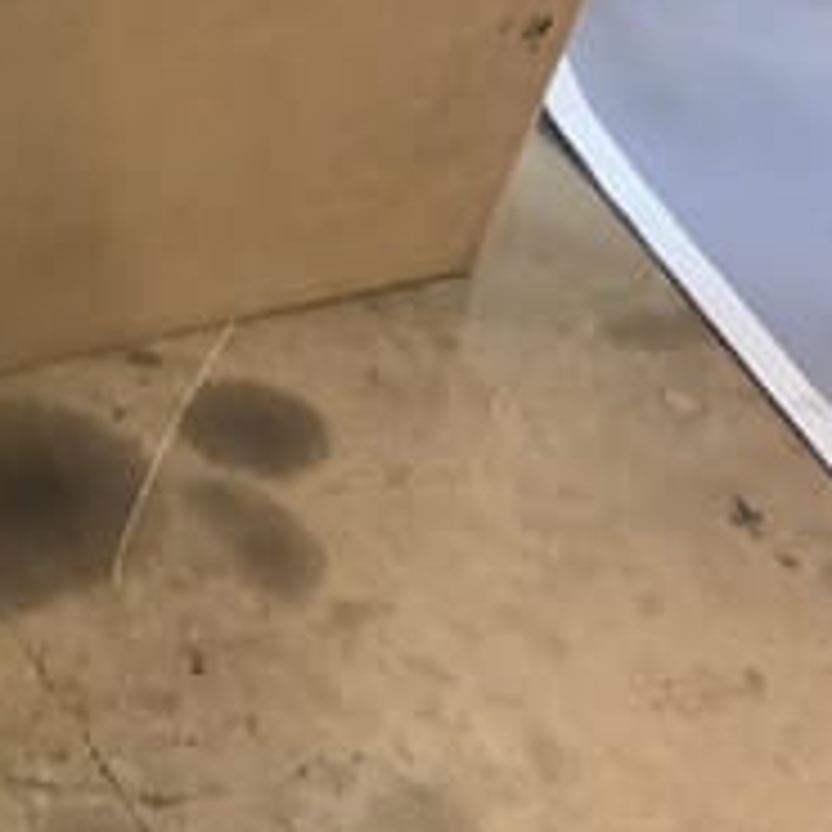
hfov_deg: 21.3
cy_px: 7
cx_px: -225
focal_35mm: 74
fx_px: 2012
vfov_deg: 22.5
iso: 400
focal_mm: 3.3
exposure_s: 1/33
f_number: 2.4
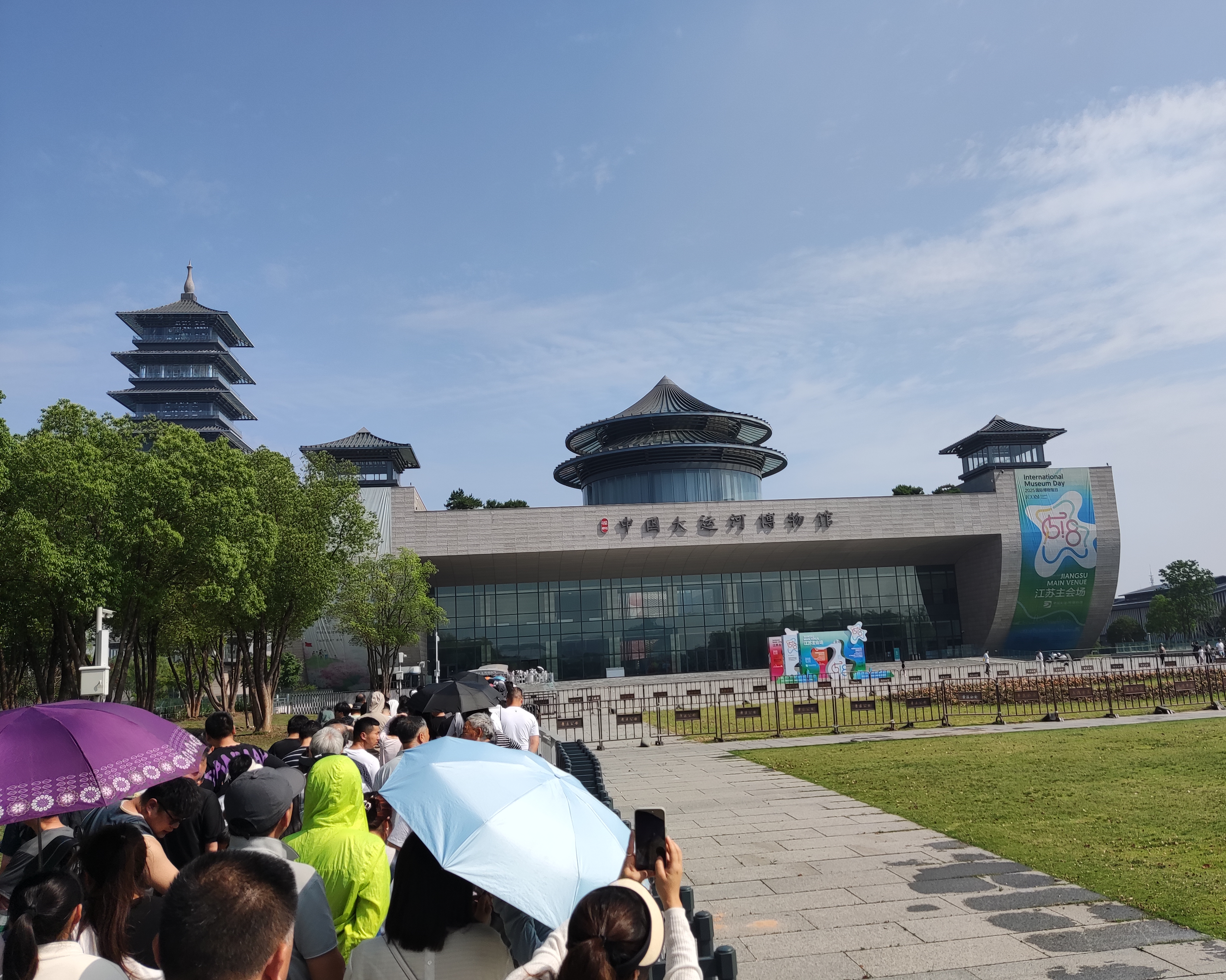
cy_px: 501
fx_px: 1016
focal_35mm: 28
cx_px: 675
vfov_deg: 51.5
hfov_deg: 62.1
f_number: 1.79
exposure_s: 1/1705
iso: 50
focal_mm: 4.74
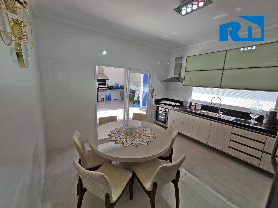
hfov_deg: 106.2
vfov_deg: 89.9
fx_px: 104
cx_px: 139
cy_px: 104
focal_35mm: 13
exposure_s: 1/462
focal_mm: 2.2
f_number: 2.2
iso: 50
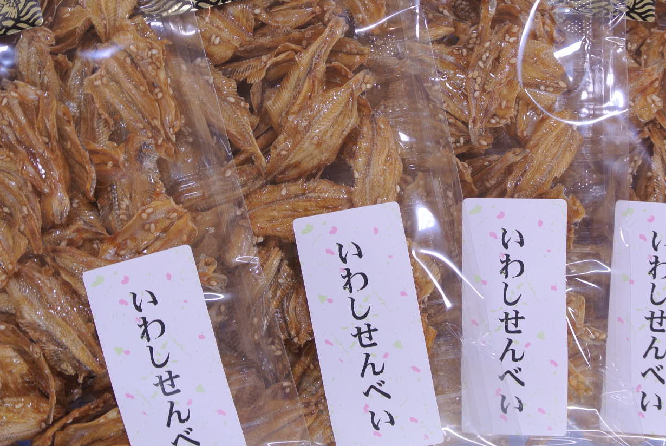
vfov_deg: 14.3
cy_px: 208
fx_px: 1779
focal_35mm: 96
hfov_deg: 21.2
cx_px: 374
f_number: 5.6
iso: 100
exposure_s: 1/13
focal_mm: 22.7
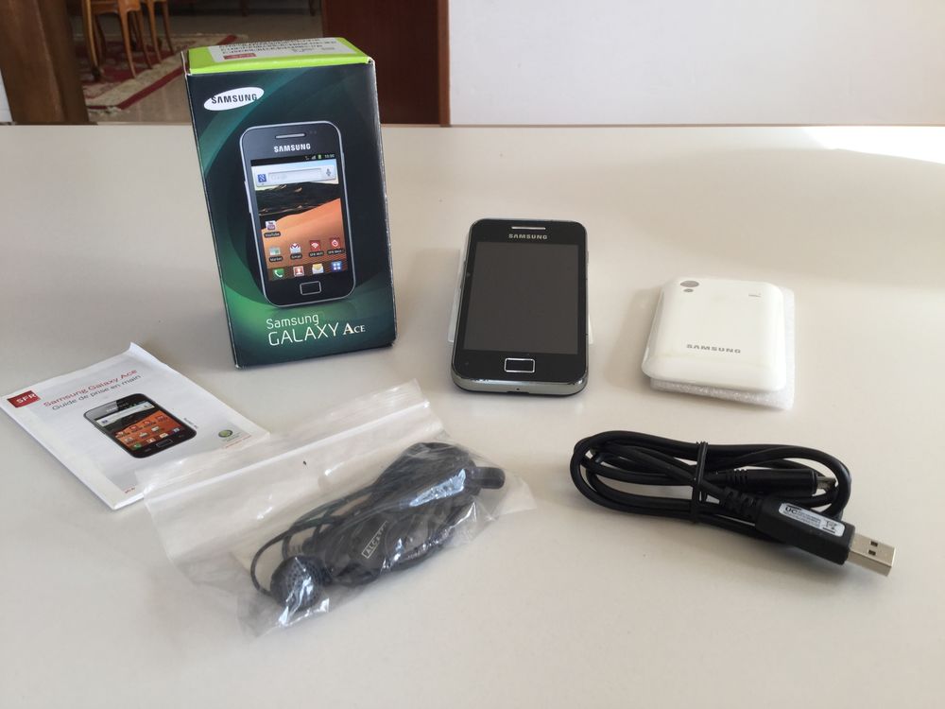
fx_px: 846
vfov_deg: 45.4
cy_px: 354
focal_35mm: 31
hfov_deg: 58.4
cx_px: 472
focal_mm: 3.3
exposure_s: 1/50
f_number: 2.4
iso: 32
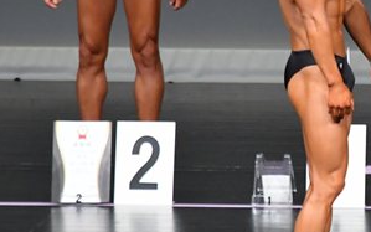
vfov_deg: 1.6
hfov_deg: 2.5
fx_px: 8414
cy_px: 35
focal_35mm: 832
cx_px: 457
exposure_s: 1/400
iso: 5000
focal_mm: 210
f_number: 5.6
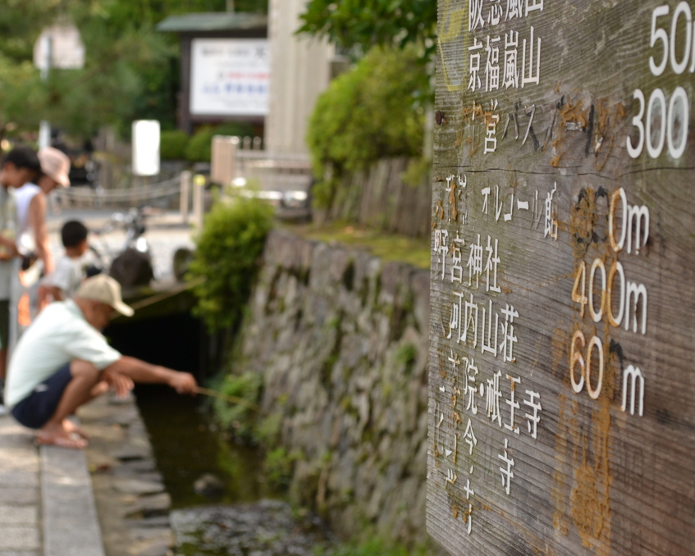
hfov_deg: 20.5
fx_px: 1925
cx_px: 306
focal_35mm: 94
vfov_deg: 16.4
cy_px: 279
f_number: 8
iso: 400
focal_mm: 55
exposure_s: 1/125
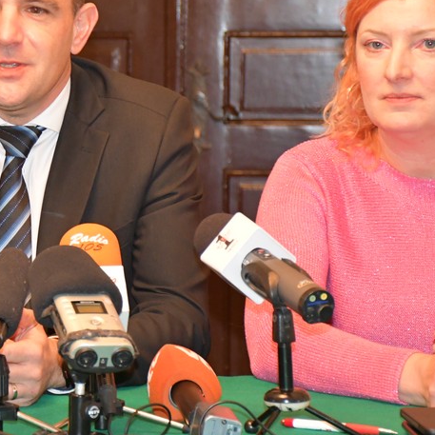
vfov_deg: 9.9
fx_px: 2516
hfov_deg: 9.8
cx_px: -18
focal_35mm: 177
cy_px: 167
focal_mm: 62
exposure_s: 1/60
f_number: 5
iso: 3200
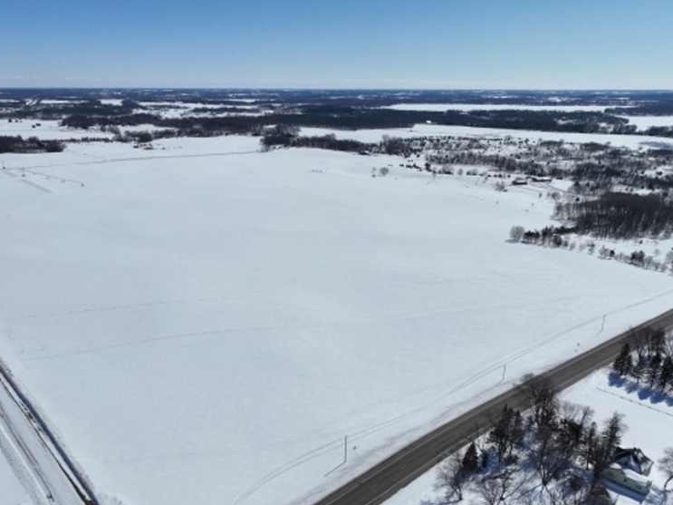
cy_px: 296
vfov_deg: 45.2
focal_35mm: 31
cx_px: 239
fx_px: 603
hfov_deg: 57.4
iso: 100
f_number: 2.8
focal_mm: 12.29
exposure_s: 1/6400
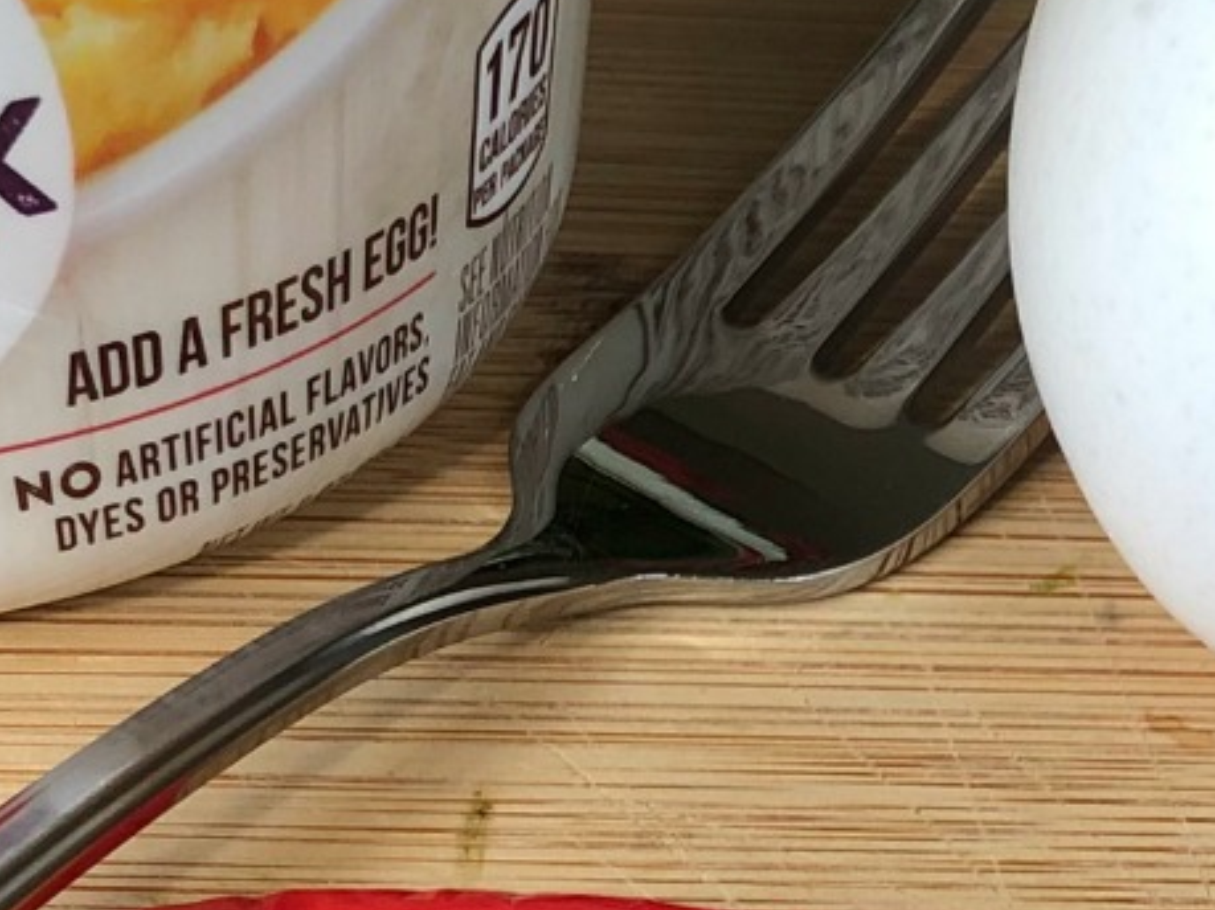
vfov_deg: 12.0
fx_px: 4281
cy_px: 929
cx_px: 1302
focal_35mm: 122
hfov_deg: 15.8
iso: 40
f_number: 1.8
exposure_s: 1/91
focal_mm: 4
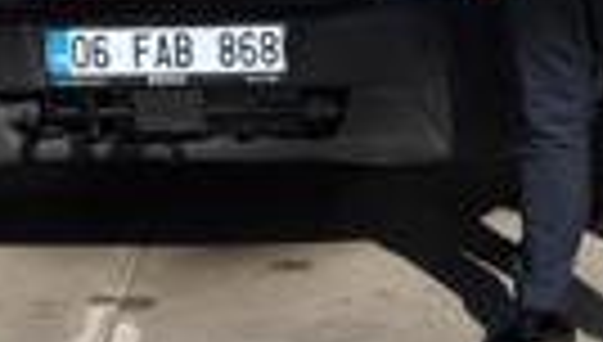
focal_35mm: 151
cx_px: 335
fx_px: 2426
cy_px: -189
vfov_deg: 7.9
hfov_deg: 14.2
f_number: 13
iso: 200
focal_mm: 21
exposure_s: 1/200
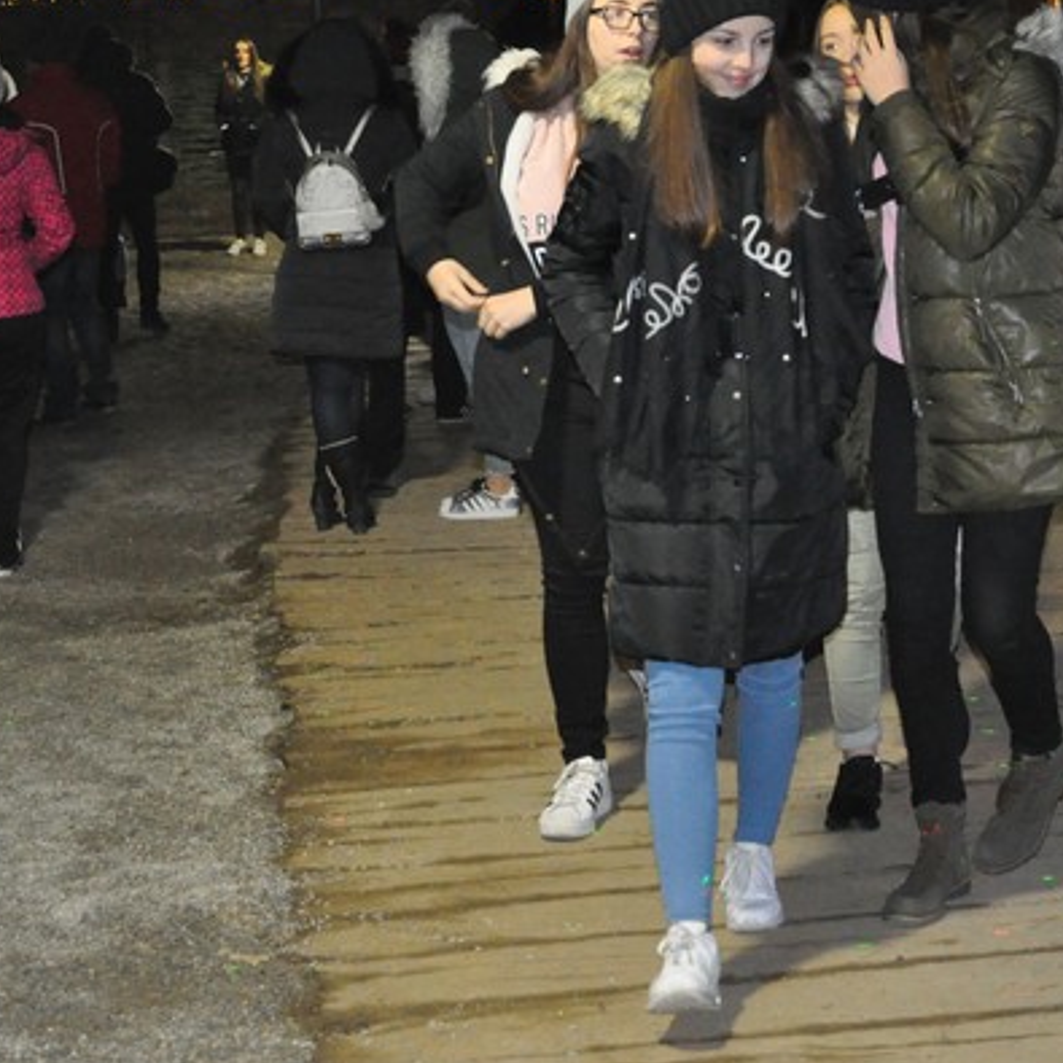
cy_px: 405
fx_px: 2571
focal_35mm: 74
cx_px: 805
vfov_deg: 23.3
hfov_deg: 23.1
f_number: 5
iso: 3200
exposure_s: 1/80
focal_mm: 28
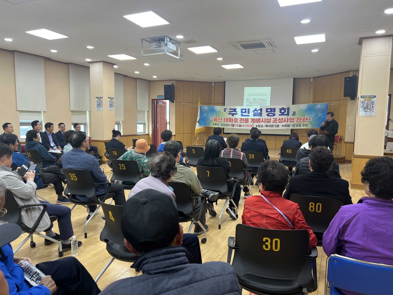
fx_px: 295
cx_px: 196
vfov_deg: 53.1
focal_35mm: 26
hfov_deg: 67.3
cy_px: 148
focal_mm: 5.7
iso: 100
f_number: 1.5
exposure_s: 1/120
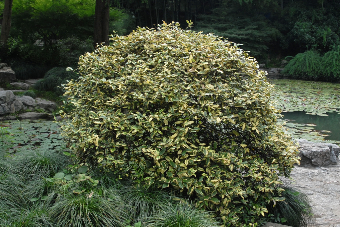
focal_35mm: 42
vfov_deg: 32.0
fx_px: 397
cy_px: 114
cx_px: 170
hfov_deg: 46.4
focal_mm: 28
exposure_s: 1/180
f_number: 7.1
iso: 400
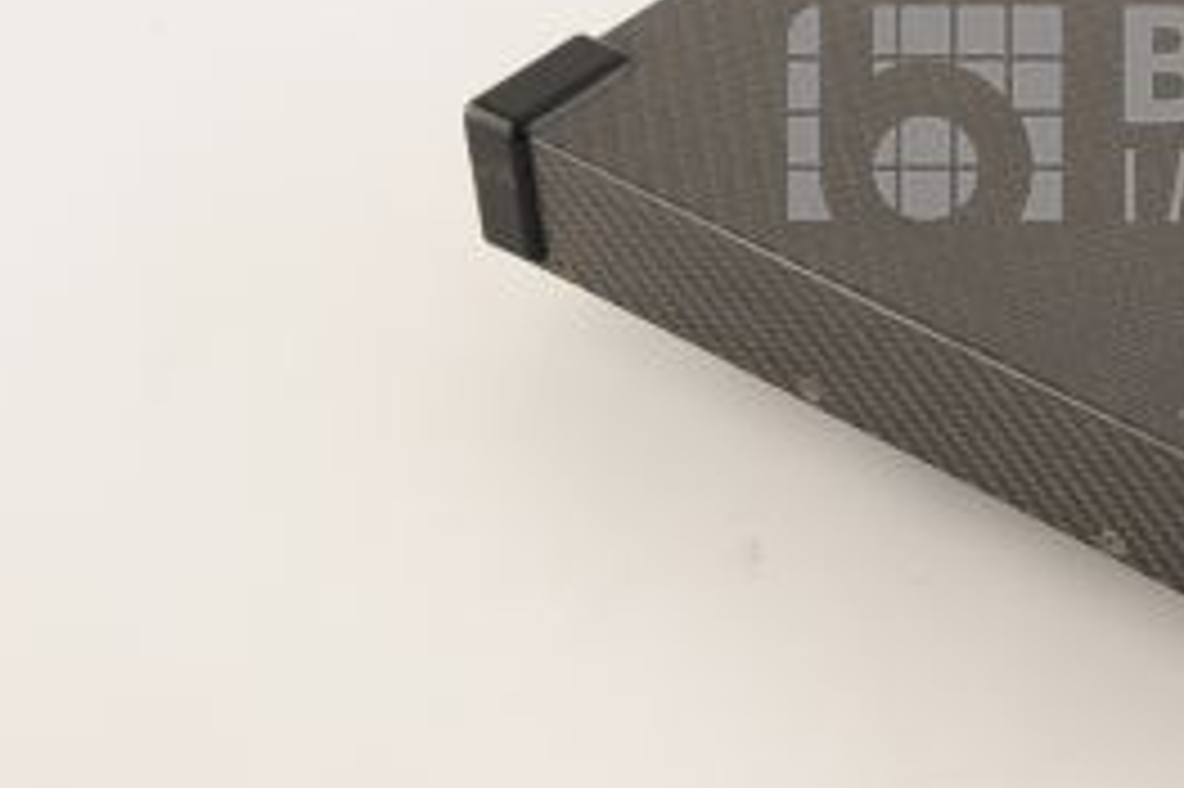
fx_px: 3747
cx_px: 1238
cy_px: 115
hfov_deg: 17.5
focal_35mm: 114
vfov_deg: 11.9
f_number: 13
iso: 1600
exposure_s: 1/125
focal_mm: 50
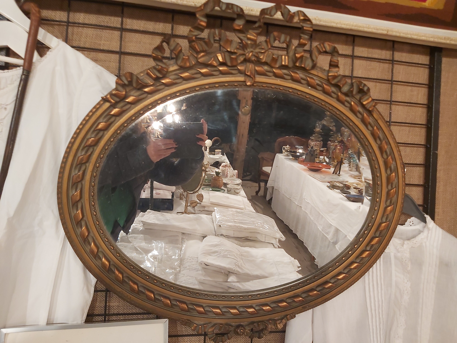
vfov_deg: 53.1
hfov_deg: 67.3
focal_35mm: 26
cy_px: 172
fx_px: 343
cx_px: 228
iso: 200
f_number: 1.7
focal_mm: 3.92
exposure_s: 1/50
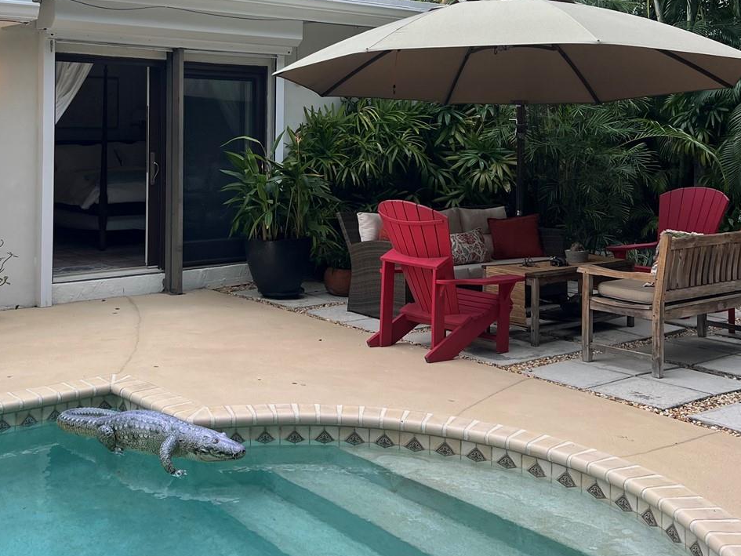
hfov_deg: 42.2
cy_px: 135
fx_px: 942
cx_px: 233
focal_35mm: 44
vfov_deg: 32.2
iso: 40
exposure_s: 1/165
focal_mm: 5.7
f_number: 1.5
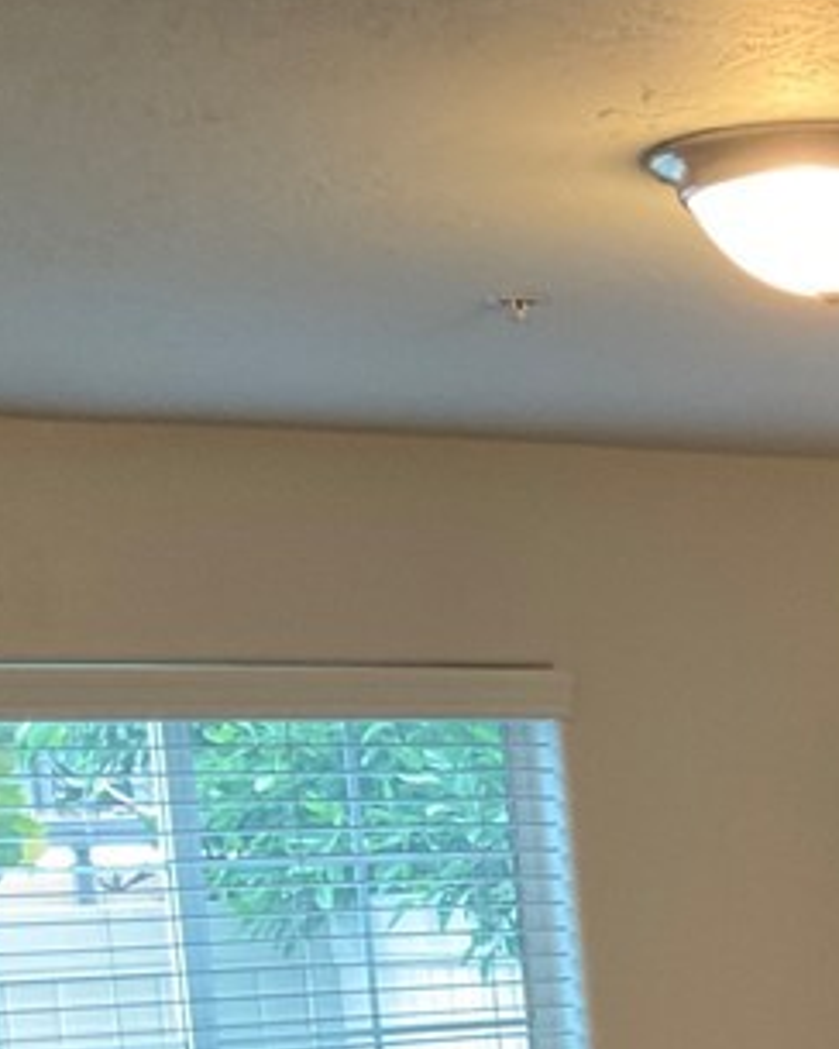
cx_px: 1406
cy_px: 1273
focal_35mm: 95
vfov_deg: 19.0
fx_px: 2949
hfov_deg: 14.6
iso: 250
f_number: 1.8
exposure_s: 1/60
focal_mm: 3
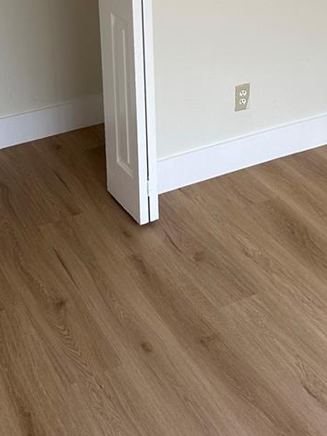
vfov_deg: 30.0
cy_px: 1
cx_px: 215
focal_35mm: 60
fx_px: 756
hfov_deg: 24.3
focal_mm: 6.86
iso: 125
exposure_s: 1/121
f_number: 1.78
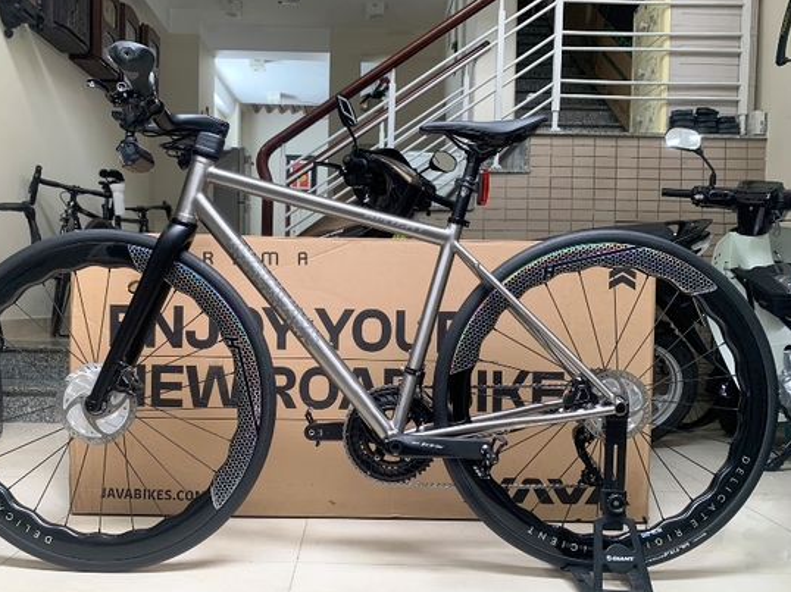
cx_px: 354
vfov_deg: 48.2
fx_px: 662
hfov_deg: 61.5
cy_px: 316
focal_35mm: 29
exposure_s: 1/89
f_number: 1.8
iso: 100
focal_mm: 4.25
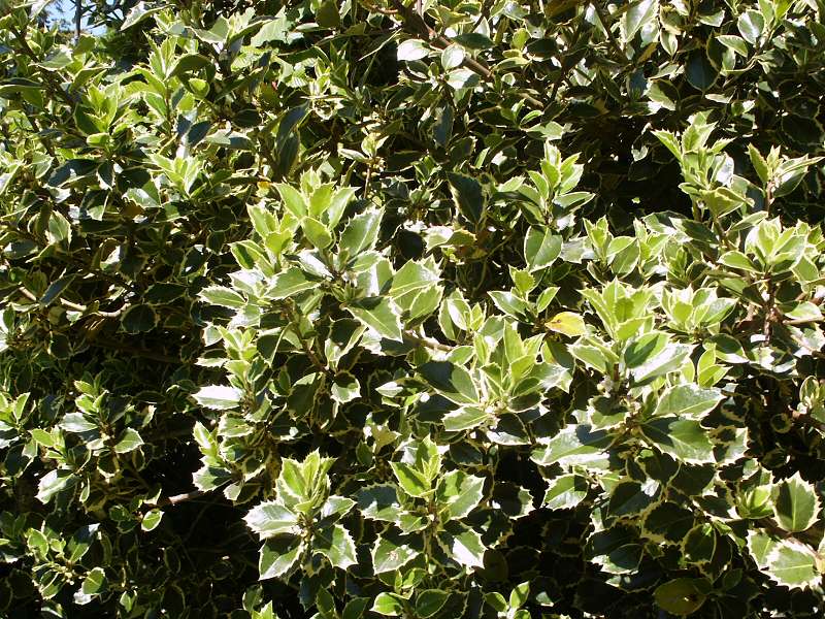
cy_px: 310
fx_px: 834
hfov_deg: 52.6
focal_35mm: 35
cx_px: 412
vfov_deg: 40.7
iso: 64
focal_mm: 7.18
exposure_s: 1/90
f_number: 6.7
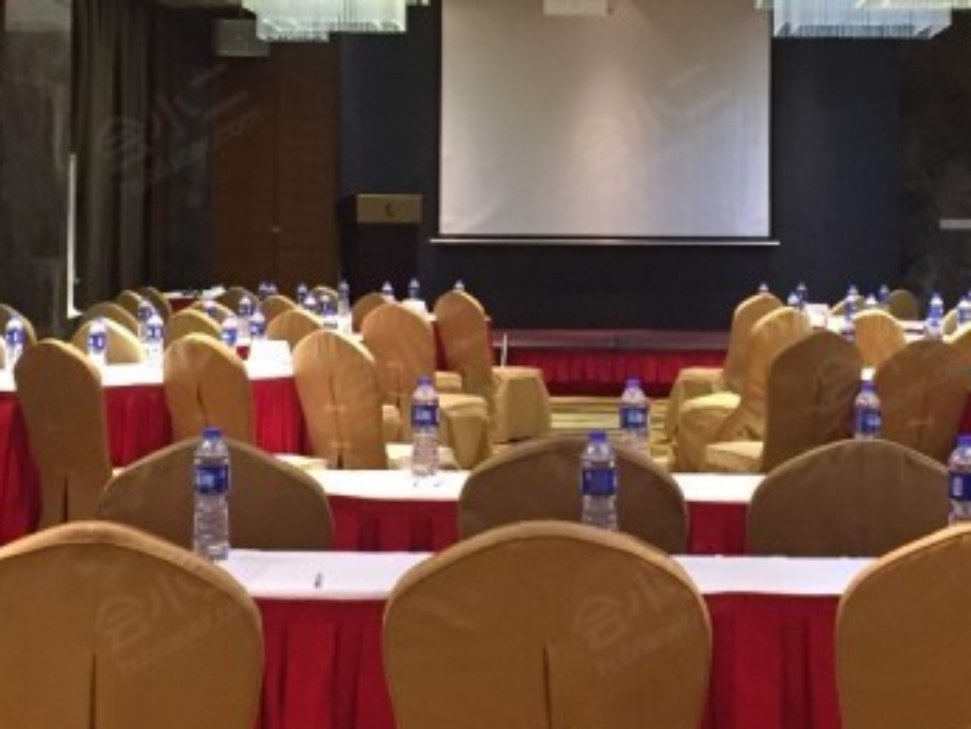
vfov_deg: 17.0
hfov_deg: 22.7
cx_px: 543
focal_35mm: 86
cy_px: 135
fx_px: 2413
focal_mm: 4.15
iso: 250
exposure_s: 1/33
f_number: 2.2
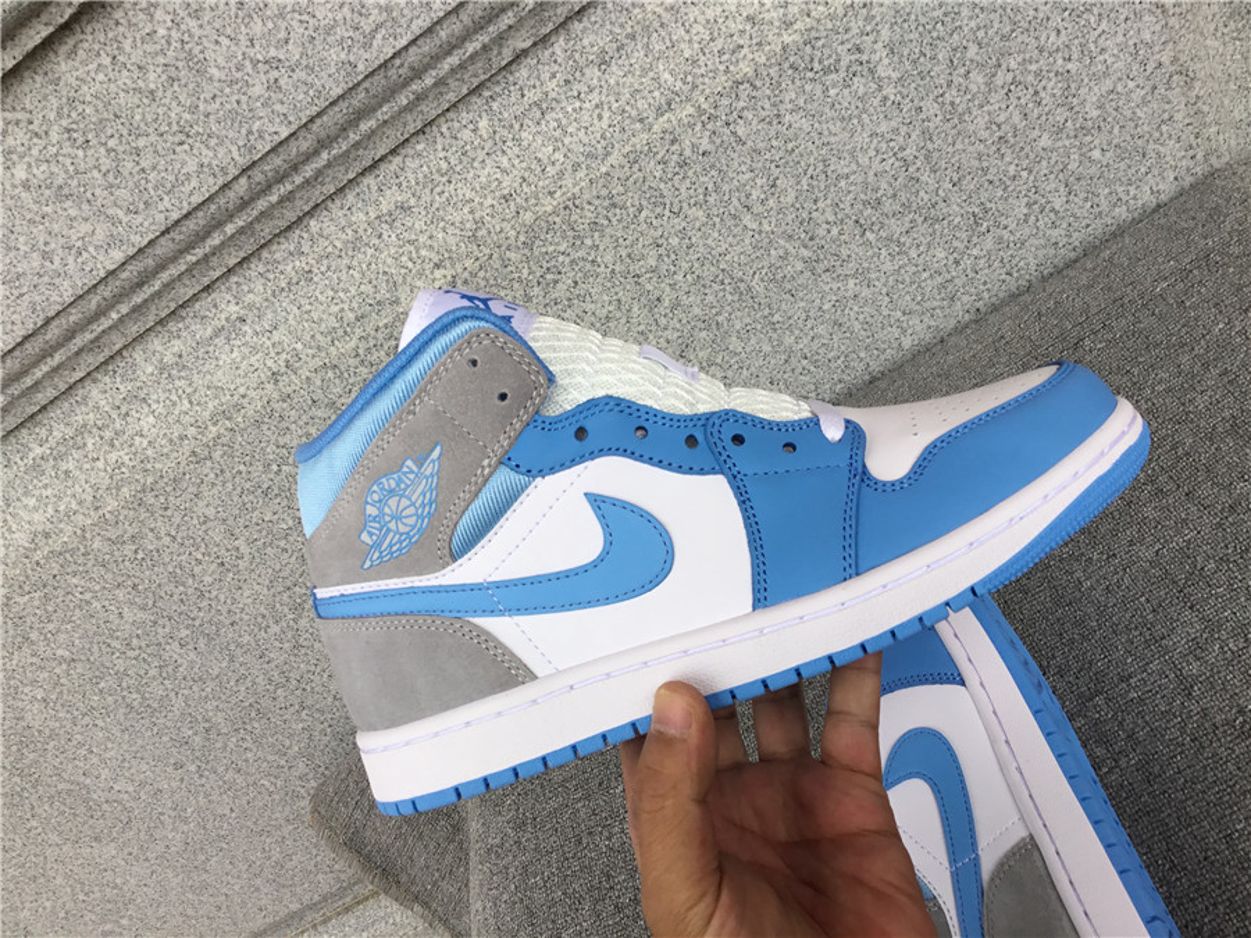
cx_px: 626
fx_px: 1120
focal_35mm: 31
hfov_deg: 58.4
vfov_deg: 45.4
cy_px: 469
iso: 25
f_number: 2.4
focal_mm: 3.3
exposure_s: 1/119
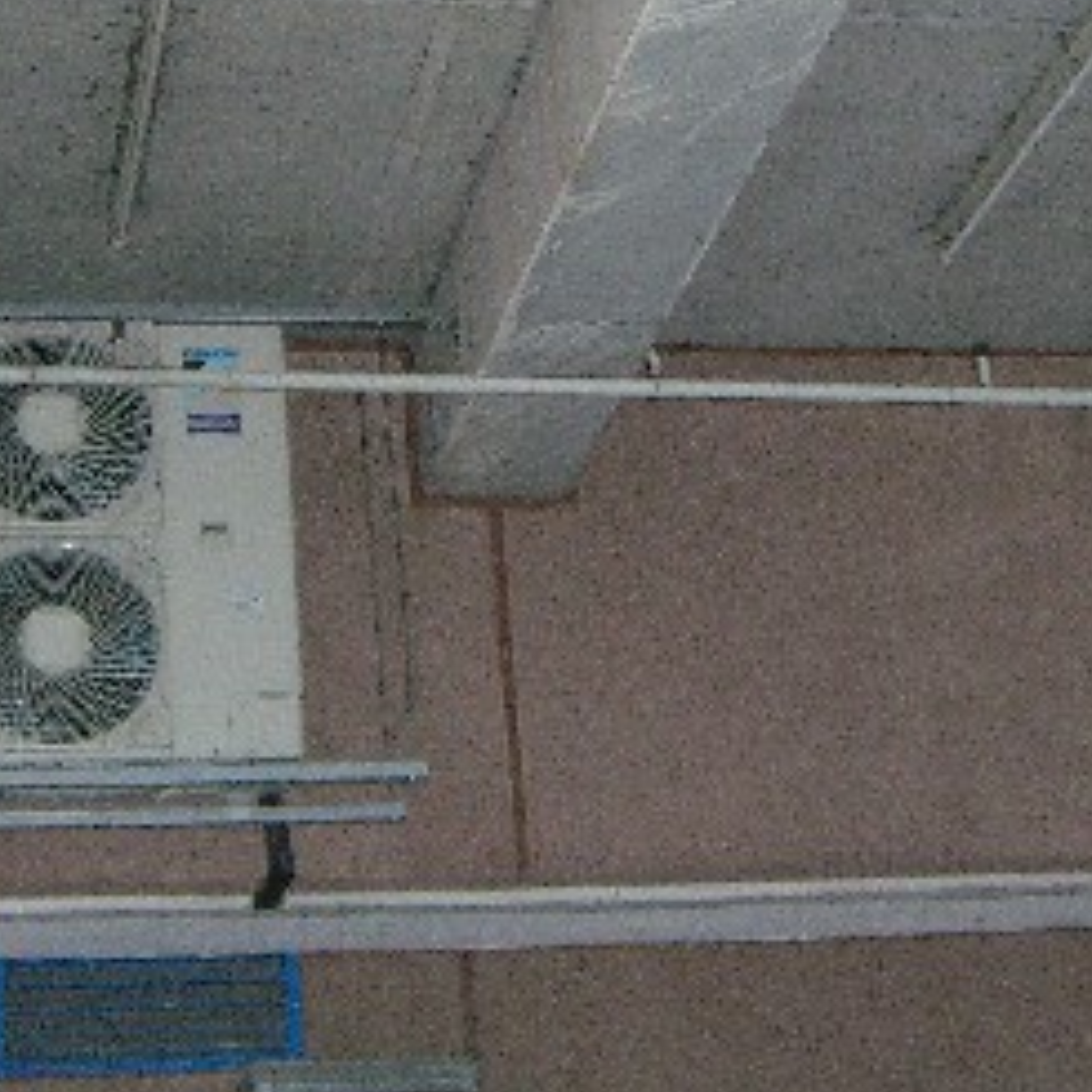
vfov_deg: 20.5
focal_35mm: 84
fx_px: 2998
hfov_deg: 20.6
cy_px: 294
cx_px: 562
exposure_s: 1/60
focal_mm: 7.9
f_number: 2.8
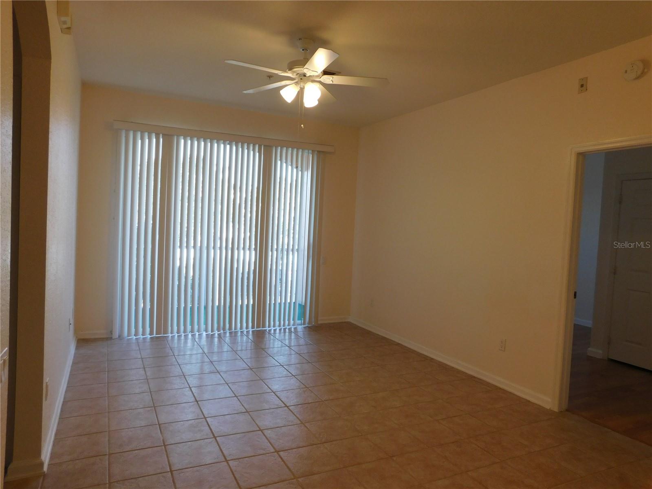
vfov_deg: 56.8
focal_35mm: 24
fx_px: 452
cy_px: 244
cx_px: 326
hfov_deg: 71.6
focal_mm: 4.1
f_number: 3
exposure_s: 1/60
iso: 125
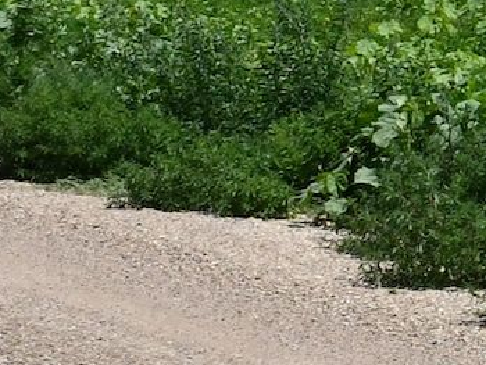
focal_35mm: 281
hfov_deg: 6.3
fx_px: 3948
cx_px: 1590
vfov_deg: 5.2
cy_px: -305
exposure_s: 1/1250
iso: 1000
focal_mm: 27
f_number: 18
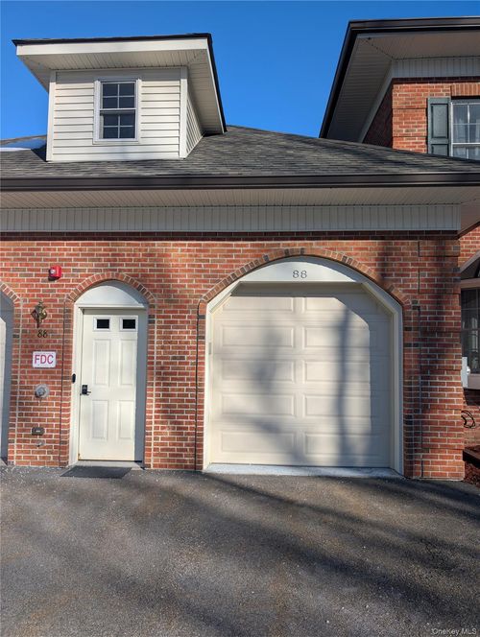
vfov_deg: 71.5
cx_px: 240
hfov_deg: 56.9
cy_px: 318
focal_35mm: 24
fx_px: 443
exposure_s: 1/1224
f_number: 1.68
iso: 22
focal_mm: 6.9
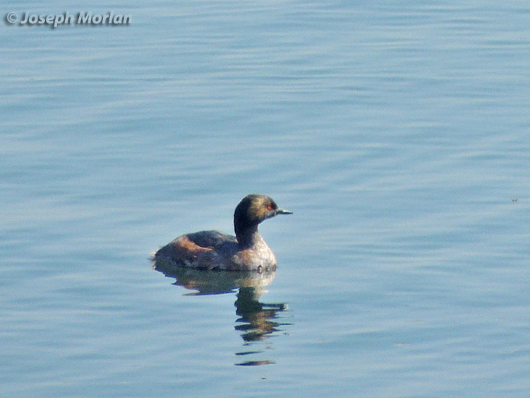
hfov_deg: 1.9
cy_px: 197
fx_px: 16303
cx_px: 248
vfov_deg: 1.4
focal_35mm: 1065
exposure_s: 1/500
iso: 125
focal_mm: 180
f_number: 5.9
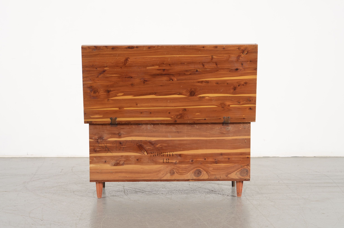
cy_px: 114
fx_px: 715
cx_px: 172
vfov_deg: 18.1
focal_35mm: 75
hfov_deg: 27.0
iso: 100
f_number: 5.6
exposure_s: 1/125
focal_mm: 50
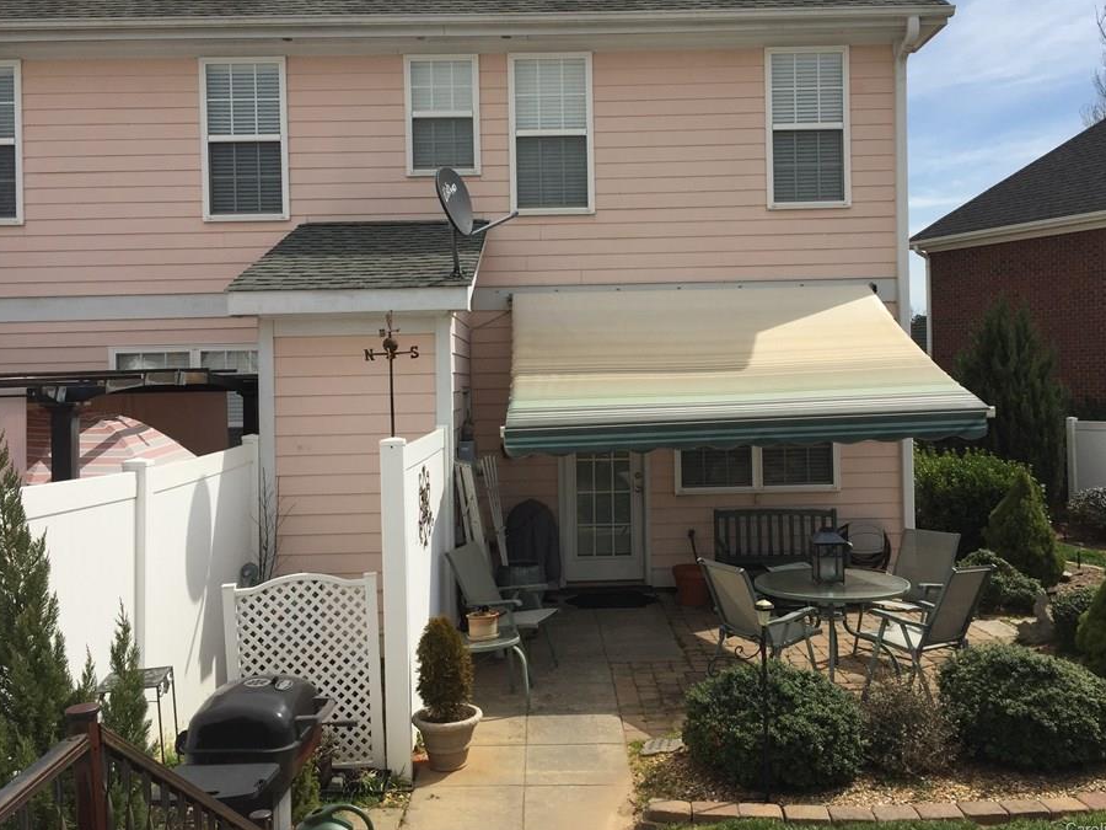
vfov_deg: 42.9
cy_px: 369
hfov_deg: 55.3
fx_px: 1054
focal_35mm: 33
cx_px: 578
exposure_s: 1/3968
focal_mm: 4.15
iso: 32
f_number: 2.2
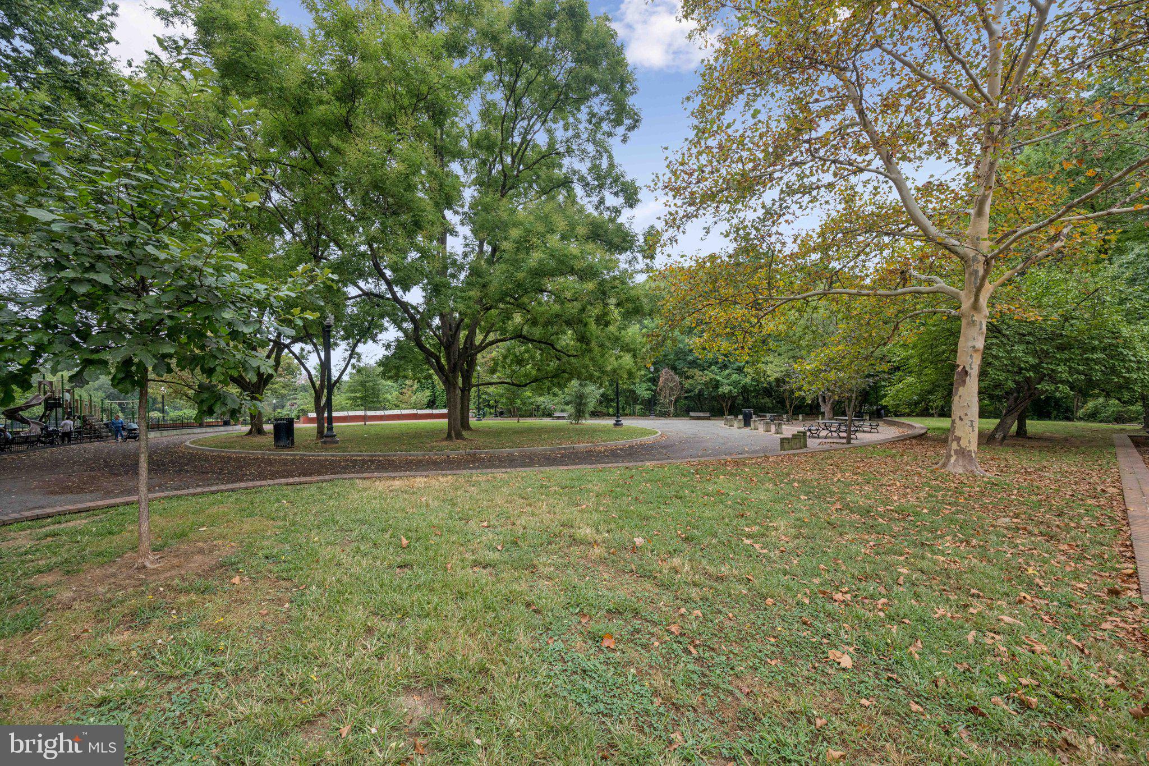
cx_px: 574
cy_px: 383
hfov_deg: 104.3
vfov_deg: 81.2
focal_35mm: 14
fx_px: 447
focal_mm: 14
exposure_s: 1/250
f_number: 7.1
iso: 400
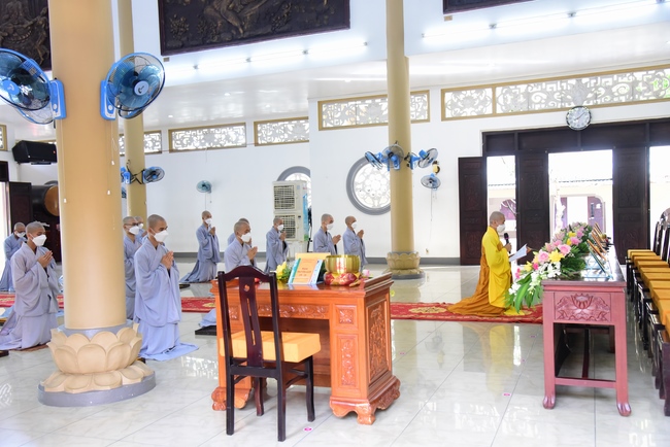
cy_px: 224
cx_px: 335
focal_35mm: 34
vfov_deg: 38.9
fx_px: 633
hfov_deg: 55.8
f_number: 5
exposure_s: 1/160
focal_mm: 34
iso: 3200
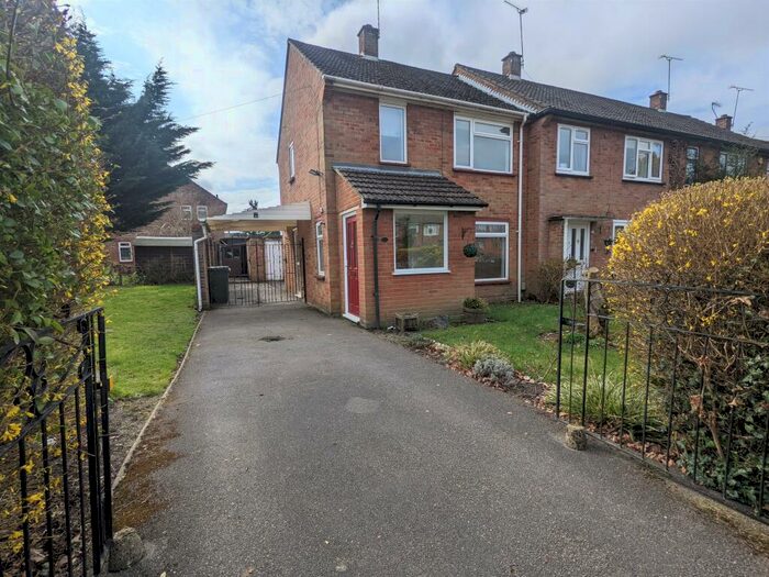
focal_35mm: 16
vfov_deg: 78.1
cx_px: 384
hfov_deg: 94.5
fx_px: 355
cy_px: 288
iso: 30
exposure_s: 1/2481
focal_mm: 2.22
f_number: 2.2
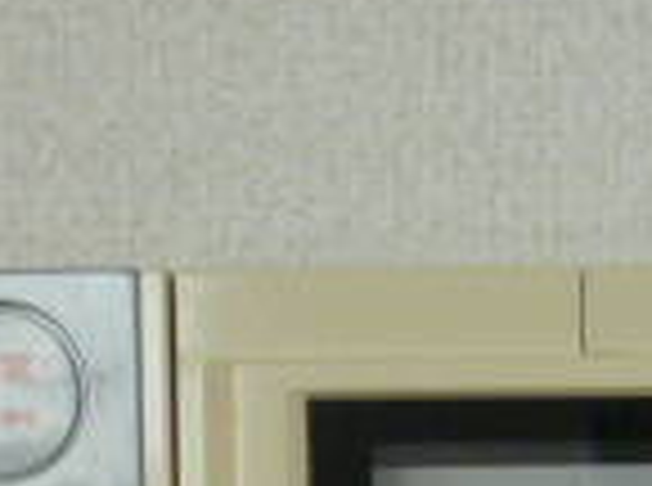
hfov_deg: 15.9
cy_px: 1012
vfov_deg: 10.7
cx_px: 459
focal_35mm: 124
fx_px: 2330
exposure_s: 1/160
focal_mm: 5
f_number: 3.1
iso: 400
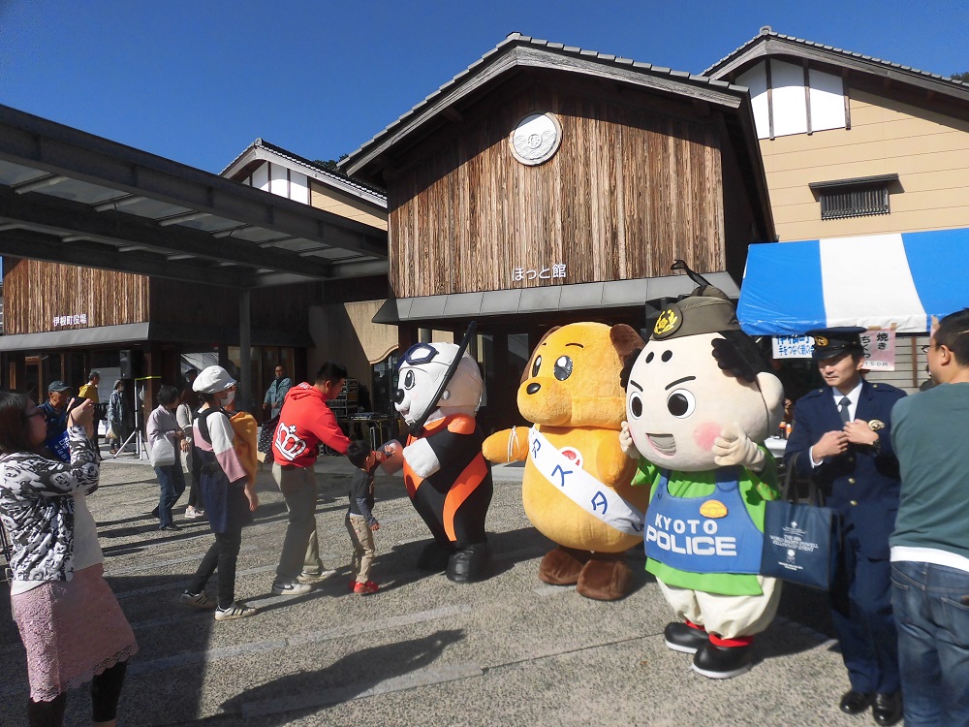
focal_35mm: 24
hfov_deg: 71.6
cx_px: 484
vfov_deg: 56.8
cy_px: 364
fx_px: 672
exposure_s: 1/320
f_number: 7.8
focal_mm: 4.3
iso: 100
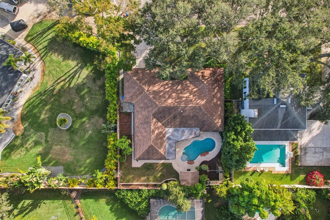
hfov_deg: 78.6
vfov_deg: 57.2
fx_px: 202
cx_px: 165
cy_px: 110
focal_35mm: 22
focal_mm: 8.4
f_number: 2.8
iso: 400
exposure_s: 1/500
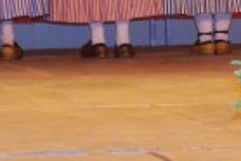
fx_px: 2542
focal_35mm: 379
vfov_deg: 3.6
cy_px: -106
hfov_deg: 5.4
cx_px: 179
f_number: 5.6
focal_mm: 55
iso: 1250
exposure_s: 1/60
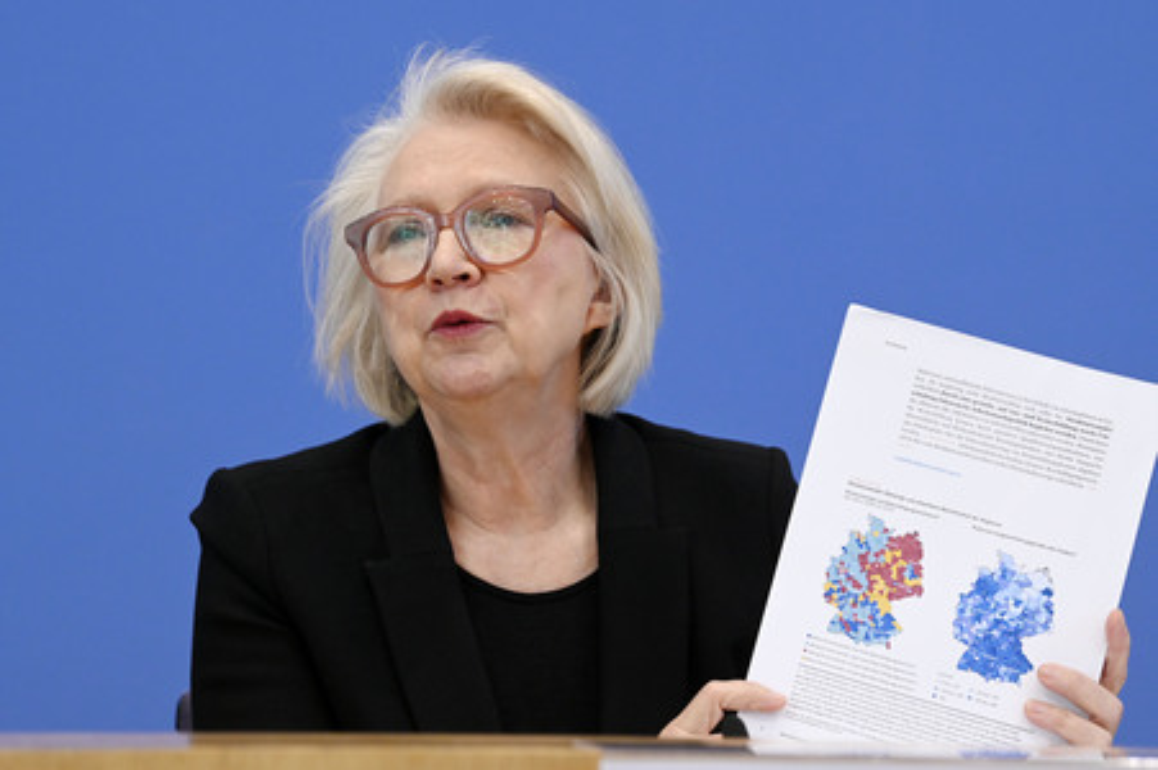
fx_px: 3857
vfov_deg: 11.4
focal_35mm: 120
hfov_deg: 17.1
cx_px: 579
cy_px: 385
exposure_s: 1/640
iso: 4000
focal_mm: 120
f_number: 7.1
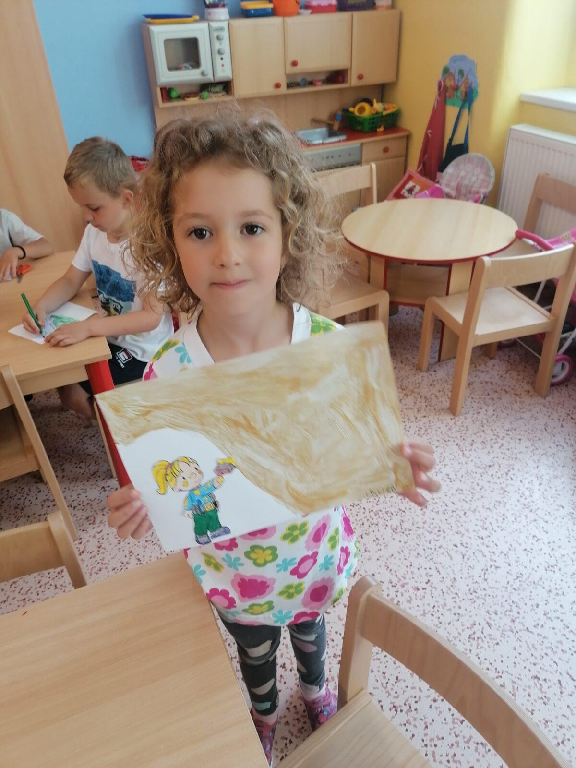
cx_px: 288
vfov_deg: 65.3
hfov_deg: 51.4
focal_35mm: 27
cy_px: 384
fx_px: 599
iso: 80
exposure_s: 1/50
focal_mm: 4.75
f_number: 1.8
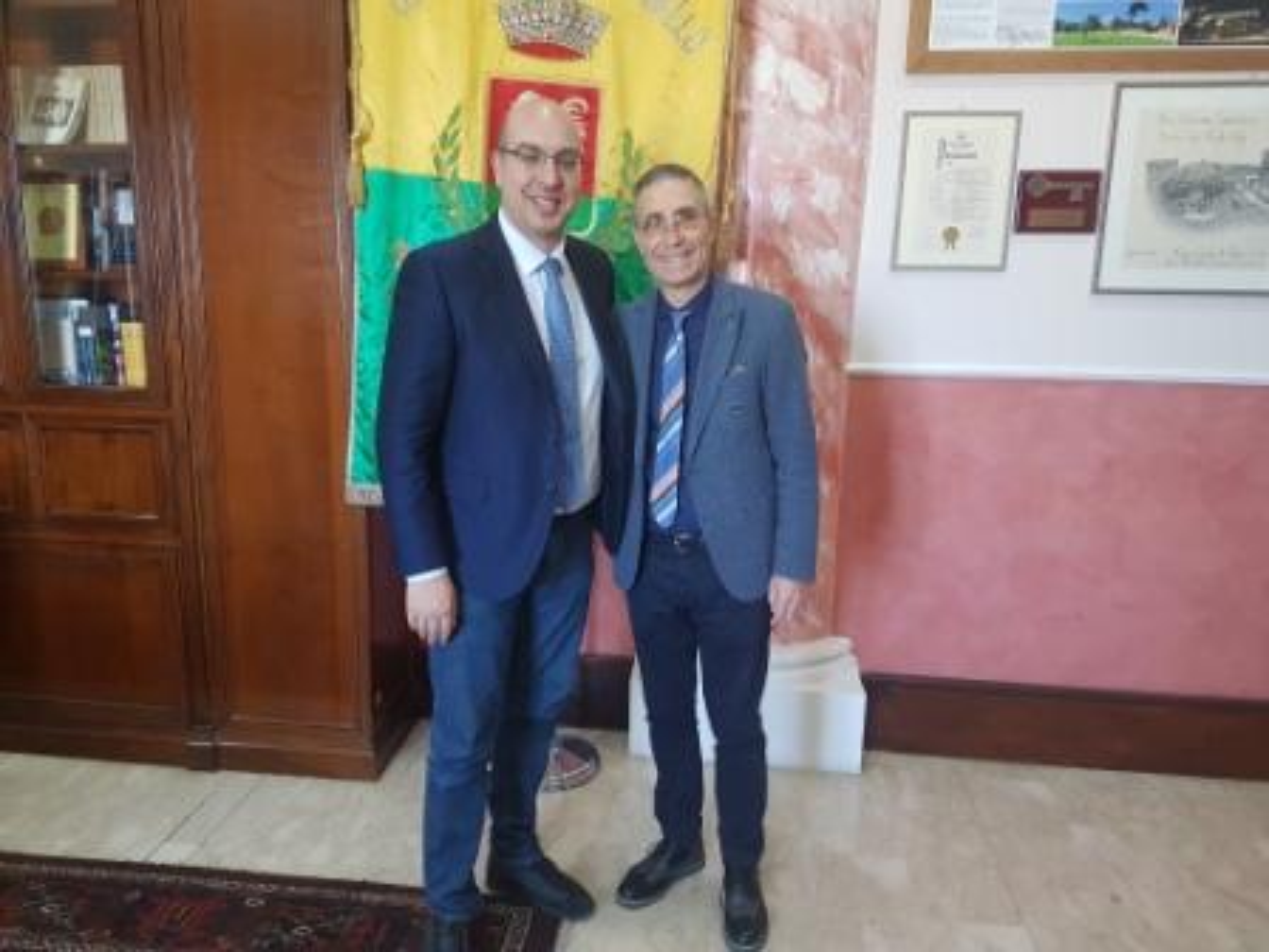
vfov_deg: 53.1
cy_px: 476
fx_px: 953
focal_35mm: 26
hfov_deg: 67.3
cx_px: 634
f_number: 1.7
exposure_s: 1/33
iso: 200
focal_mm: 4.2
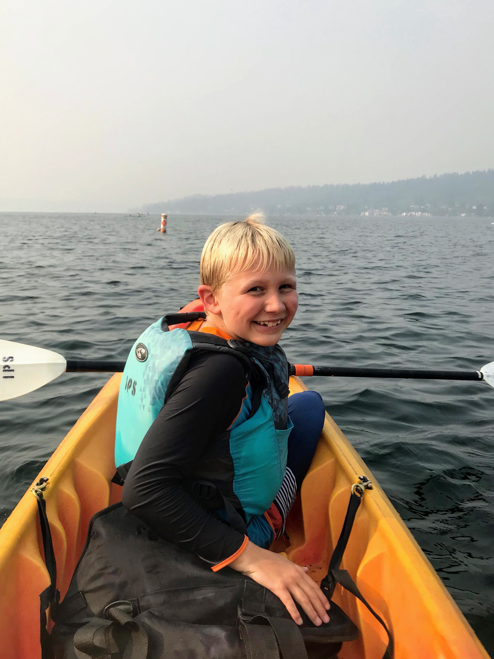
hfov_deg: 45.4
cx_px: 232
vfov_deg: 58.3
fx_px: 590
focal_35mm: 31
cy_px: 349
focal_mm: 3.99
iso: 20
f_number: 1.8
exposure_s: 1/1742
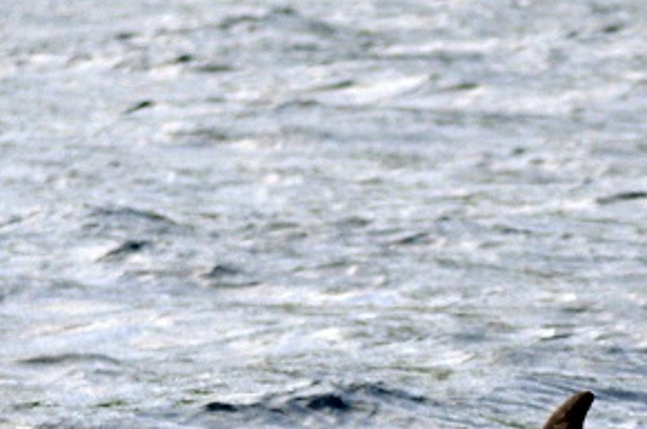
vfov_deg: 2.0
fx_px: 12003
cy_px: 599
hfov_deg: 3.1
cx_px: 510
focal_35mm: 669
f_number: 4.5
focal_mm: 130
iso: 320
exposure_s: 1/1000
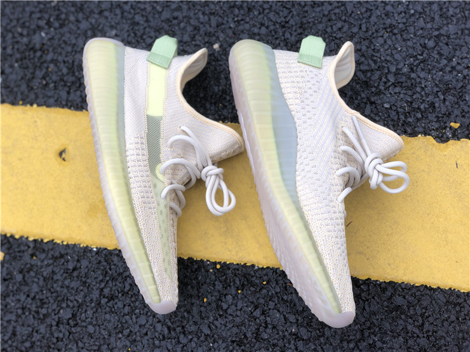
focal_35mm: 52
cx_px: 235
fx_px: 706
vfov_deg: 28.0
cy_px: 176
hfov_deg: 36.8
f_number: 2.4
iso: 16
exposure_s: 1/130
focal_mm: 6
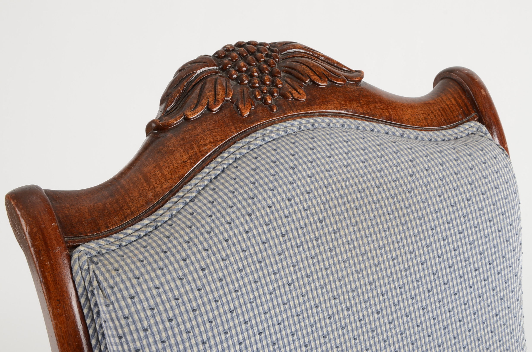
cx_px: 266
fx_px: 995
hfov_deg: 29.9
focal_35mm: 68
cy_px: 176
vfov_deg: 20.1
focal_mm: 45
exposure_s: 1/125
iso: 200
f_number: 13
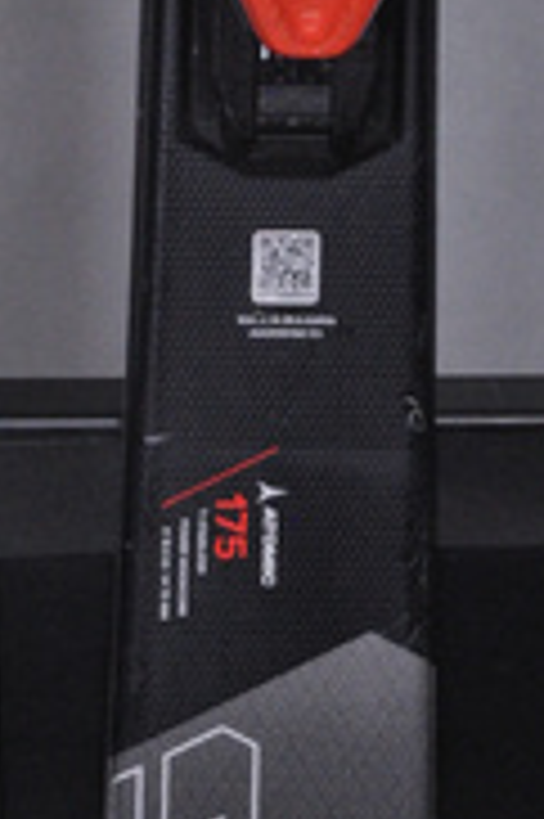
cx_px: 56
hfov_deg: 4.9
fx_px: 6318
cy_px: 598
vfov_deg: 7.4
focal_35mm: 278
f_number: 9.5
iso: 3200
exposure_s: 1/125
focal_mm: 75
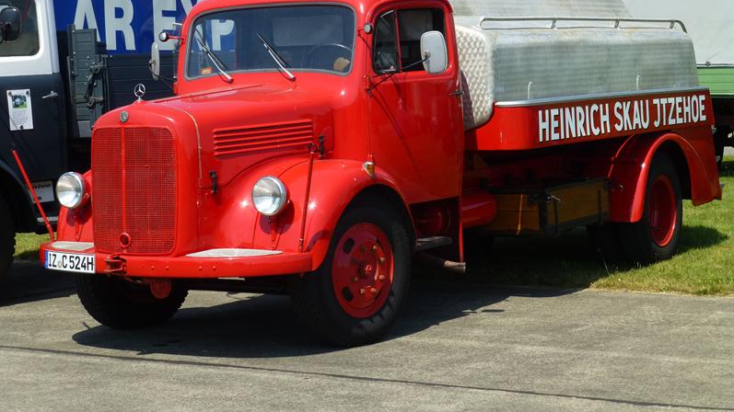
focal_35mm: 82
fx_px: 1596
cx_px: 367
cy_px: 146
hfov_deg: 25.9
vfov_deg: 14.7
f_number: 5
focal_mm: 13.3
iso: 100
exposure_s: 1/500
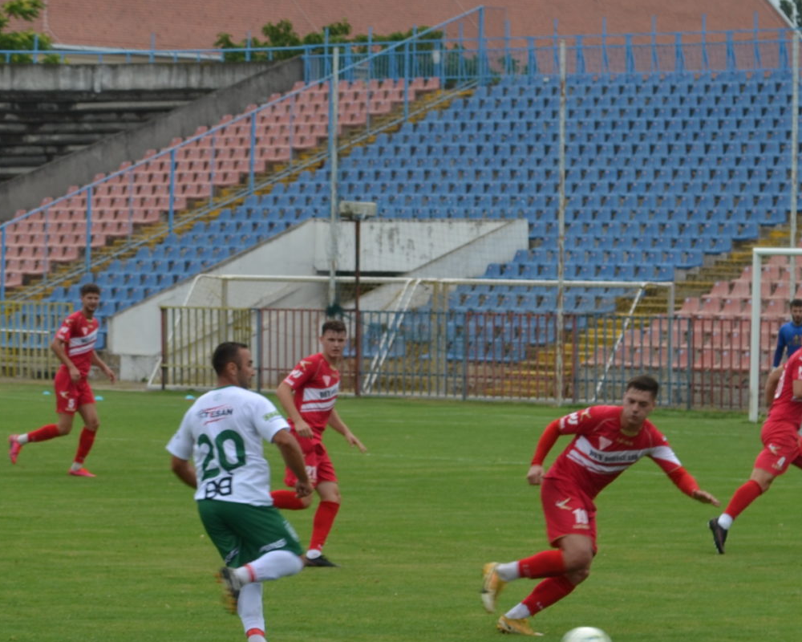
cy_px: 252
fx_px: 4705
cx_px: 110
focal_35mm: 198
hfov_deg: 9.7
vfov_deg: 7.8
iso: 100
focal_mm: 55
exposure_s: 1/200
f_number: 7.1
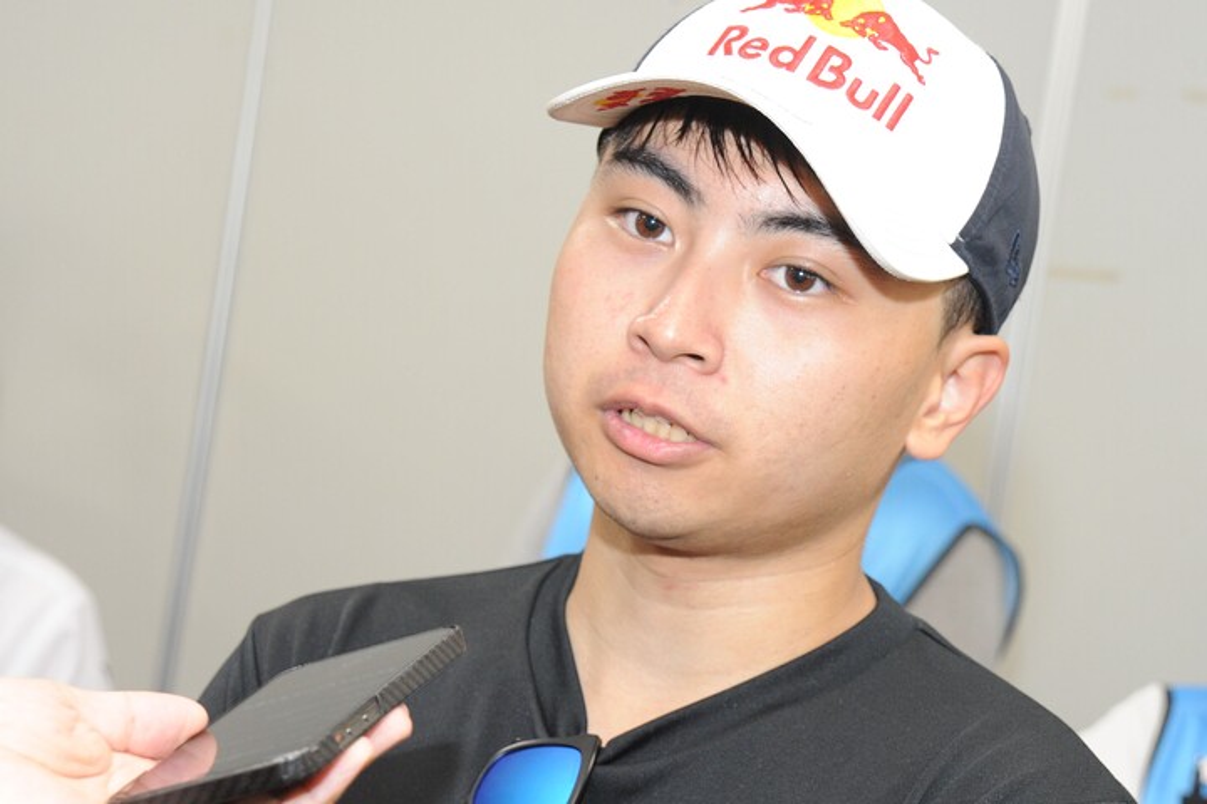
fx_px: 2514
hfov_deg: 27.0
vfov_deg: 18.2
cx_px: 604
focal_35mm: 75
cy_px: 402
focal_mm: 75
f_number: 8
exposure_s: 1/60
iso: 1600
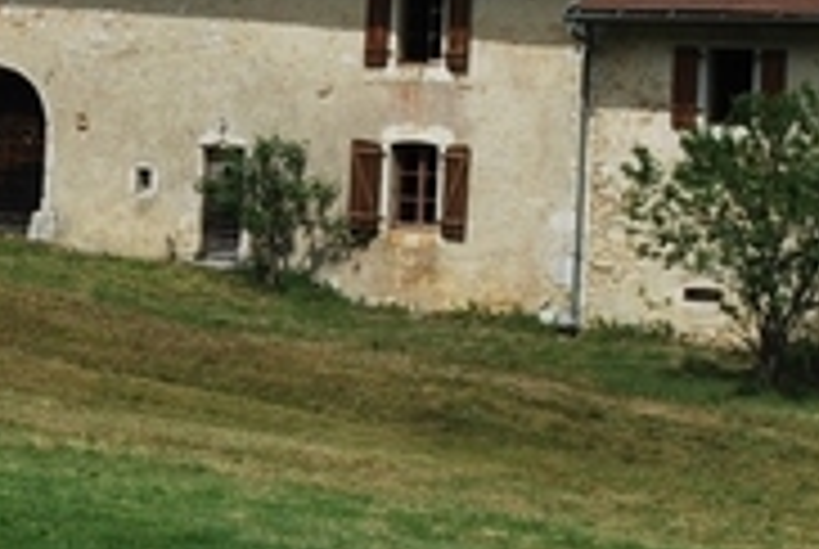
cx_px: 122
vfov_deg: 6.9
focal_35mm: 198
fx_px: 4512
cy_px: -70
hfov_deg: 10.3
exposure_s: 1/250
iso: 100
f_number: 8
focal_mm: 40
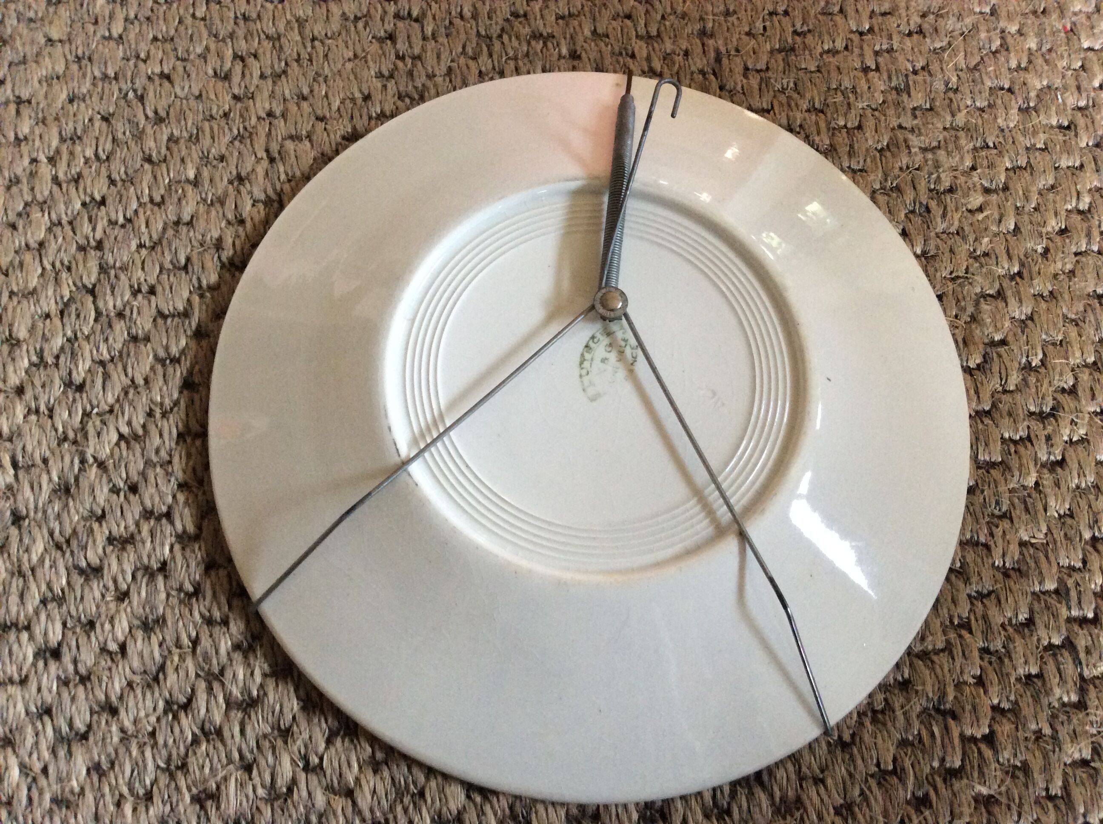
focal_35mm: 32
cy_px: 412
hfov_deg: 56.9
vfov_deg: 44.1
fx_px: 1018
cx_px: 552
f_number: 2.4
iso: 160
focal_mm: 3.3
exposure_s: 1/25
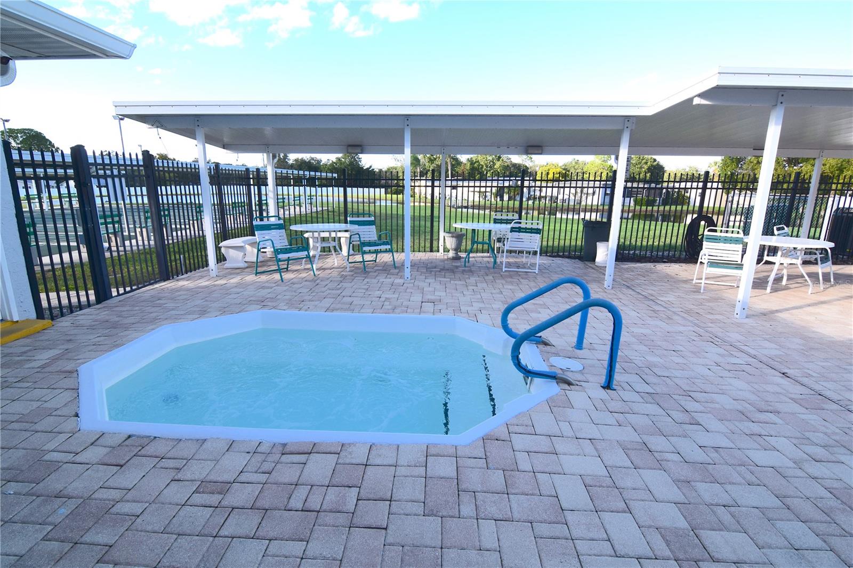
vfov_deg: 72.0
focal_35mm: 16
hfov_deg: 95.0
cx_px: 426
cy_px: 284
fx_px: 391
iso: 400
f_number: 10
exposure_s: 1/250
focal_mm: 11
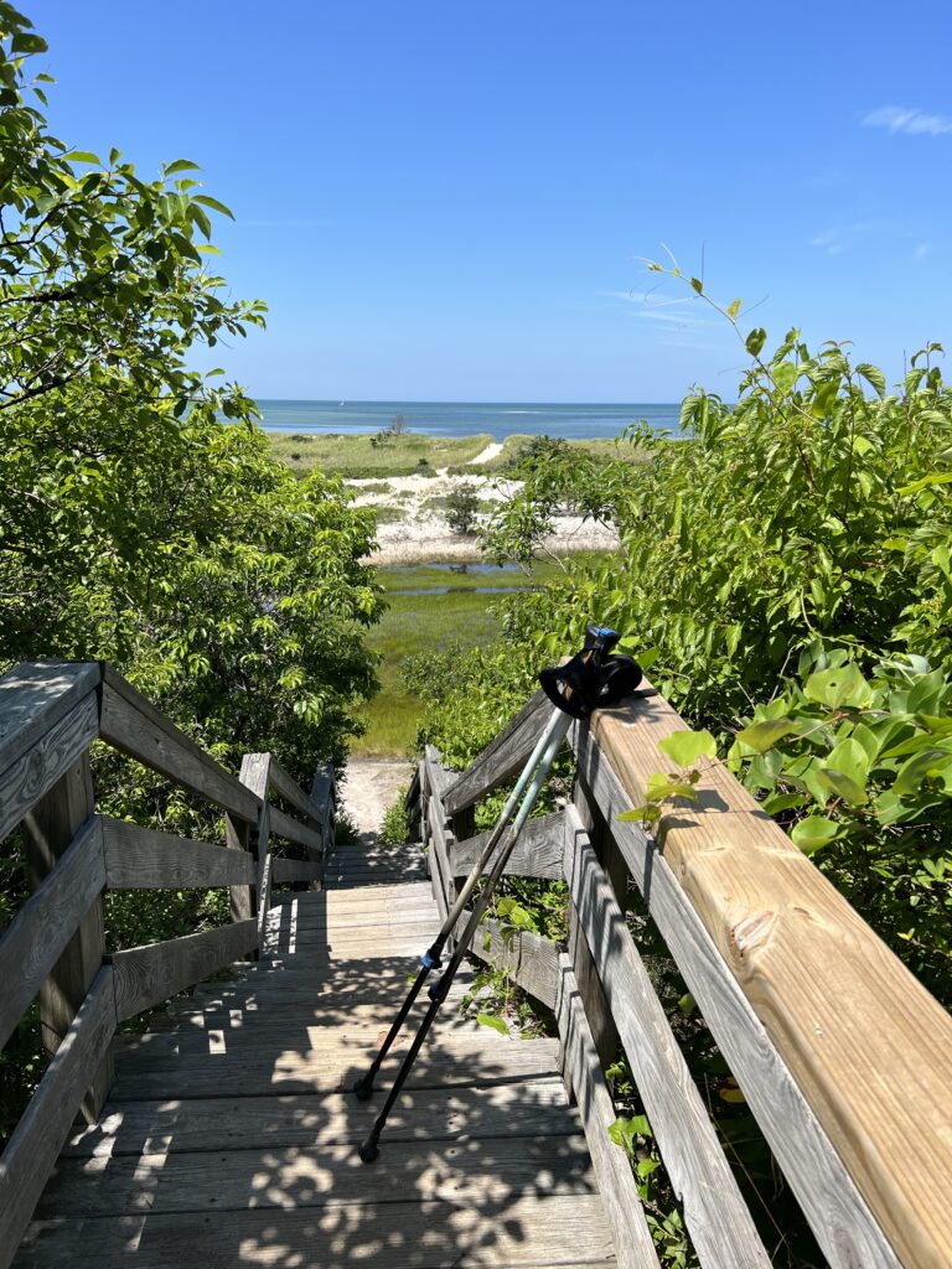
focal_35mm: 26
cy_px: 634
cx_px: 476
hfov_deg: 53.1
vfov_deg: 67.3
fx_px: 953
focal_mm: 5.7
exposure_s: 1/3571
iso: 50
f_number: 1.5
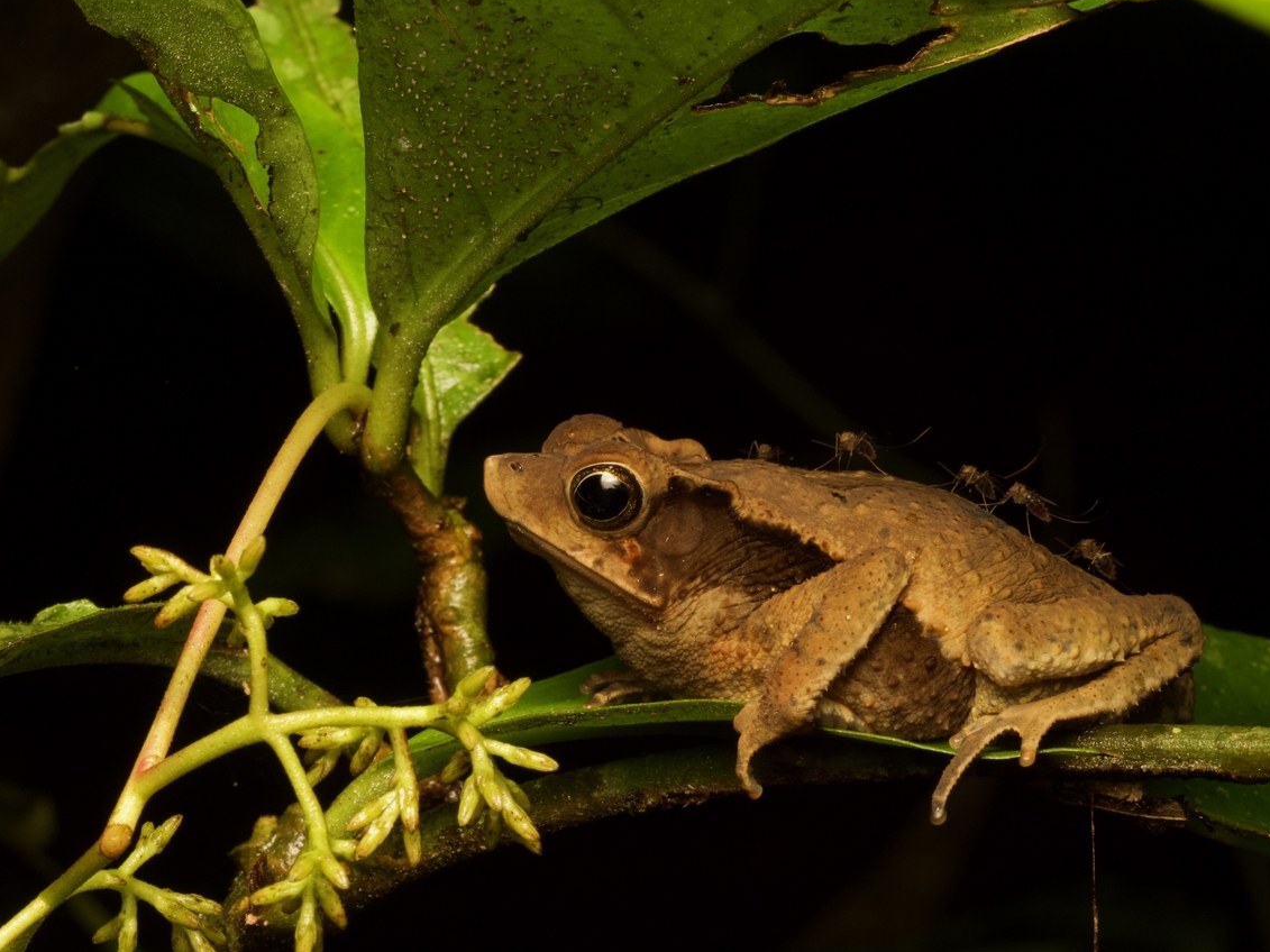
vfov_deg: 12.2
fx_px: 4439
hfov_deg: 16.3
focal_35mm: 121
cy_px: 474
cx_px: 639
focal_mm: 60
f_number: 16
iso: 800
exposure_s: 1/60
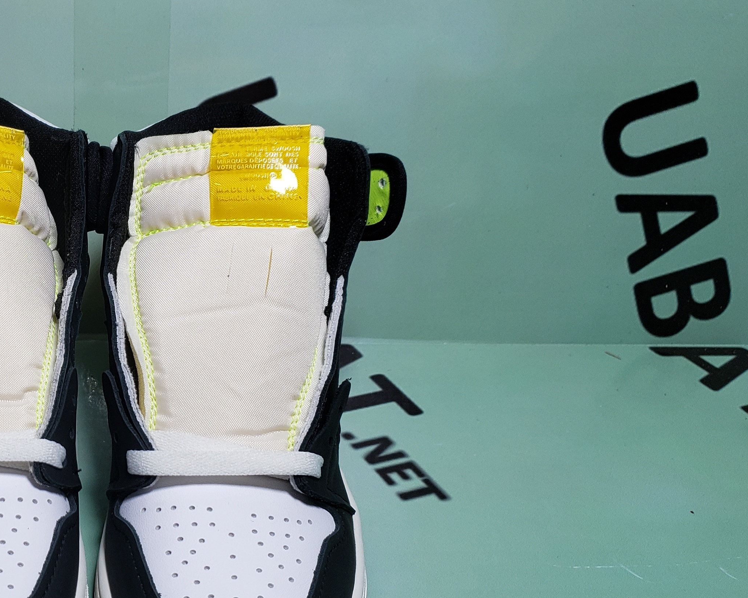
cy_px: 324
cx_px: 68
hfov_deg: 35.1
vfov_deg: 30.2
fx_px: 1107
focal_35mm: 50
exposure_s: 1/532
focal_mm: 4.3
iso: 50
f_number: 1.5
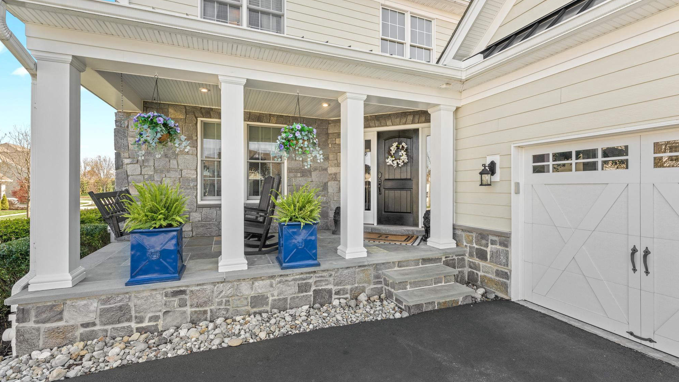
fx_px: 280
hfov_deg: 101.0
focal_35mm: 16
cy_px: 185
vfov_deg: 68.6
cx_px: 338
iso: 400
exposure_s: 1/80
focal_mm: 14.5
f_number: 6.3
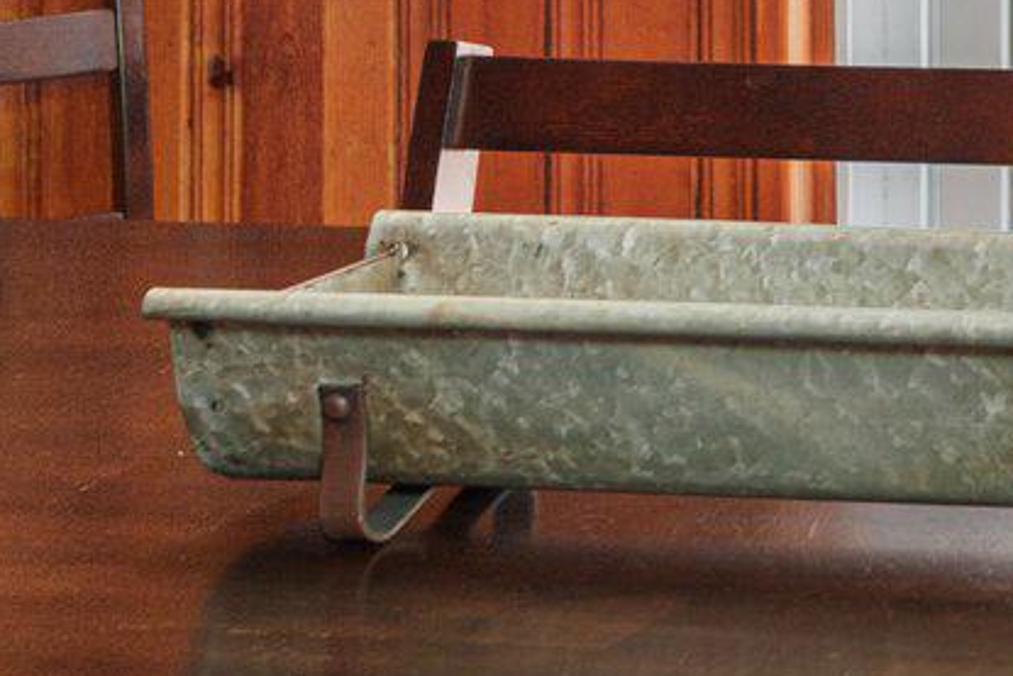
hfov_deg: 11.8
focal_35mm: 143
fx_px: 4025
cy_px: -575
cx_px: 2375
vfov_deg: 9.1
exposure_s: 1/40
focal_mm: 29
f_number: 7.1
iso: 320
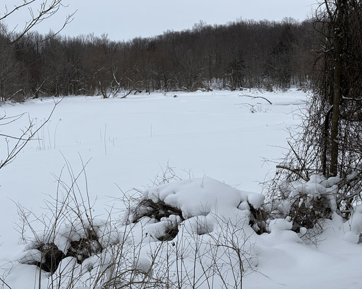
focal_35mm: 55
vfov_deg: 27.6
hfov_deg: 34.1
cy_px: 143
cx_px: 168
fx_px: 589
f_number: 1.6
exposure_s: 1/3279
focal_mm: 5.96
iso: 32
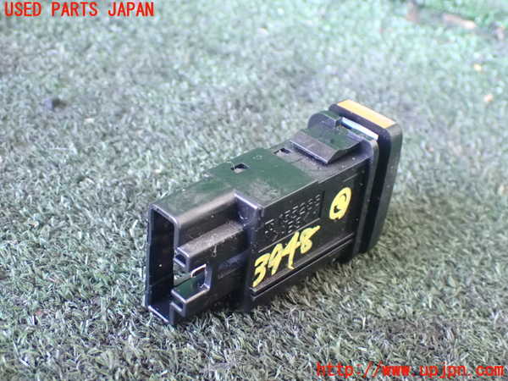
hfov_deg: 35.5
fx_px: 792
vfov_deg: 27.0
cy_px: 190
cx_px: 254
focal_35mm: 54
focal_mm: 9.65
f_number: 3.3
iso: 1600
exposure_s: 1/25
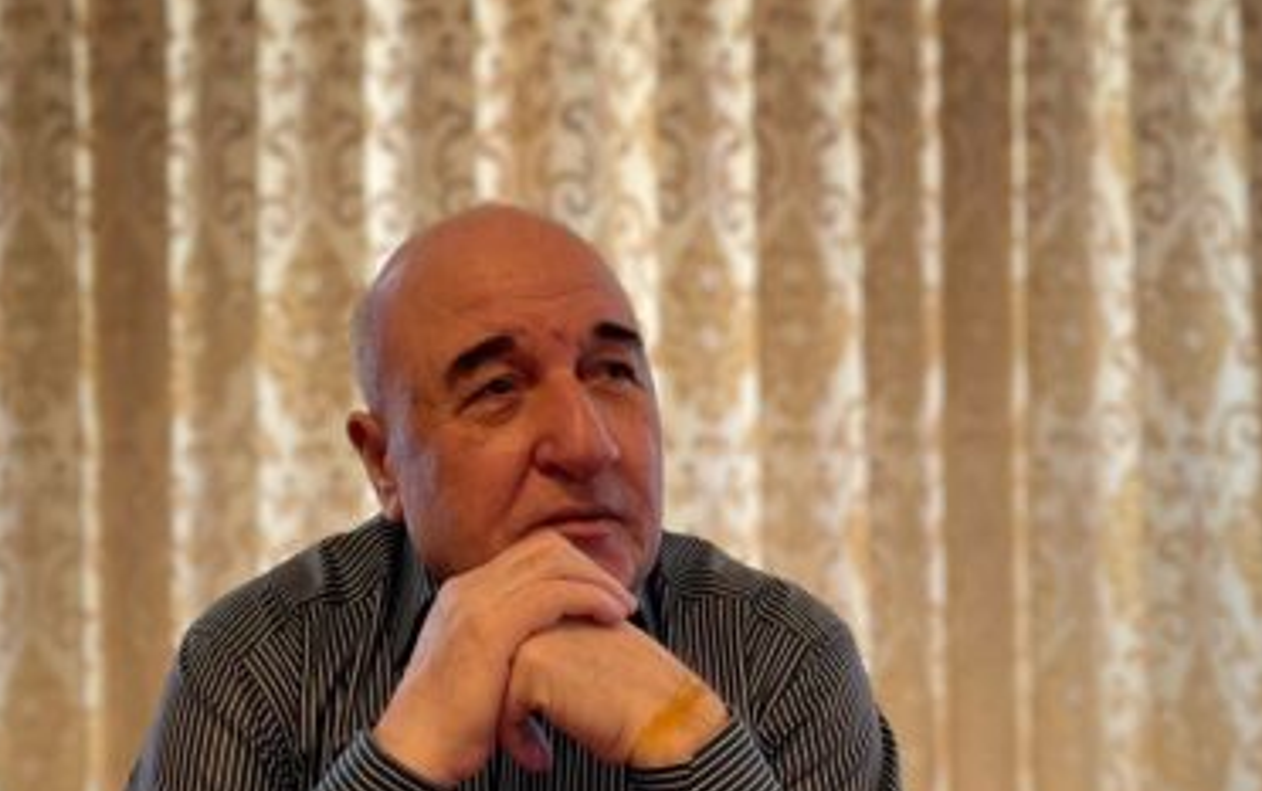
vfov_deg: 23.8
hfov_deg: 38.2
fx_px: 1824
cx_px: 641
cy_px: 715
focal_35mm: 53
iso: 80
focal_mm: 4.2
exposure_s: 1/50
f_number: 1.6
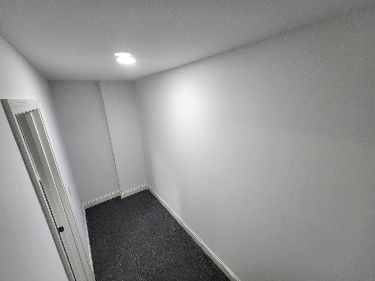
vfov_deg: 89.9
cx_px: 188
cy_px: 140
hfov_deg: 106.2
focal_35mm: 13
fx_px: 141
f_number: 2.2
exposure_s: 1/60
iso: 250
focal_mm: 2.2
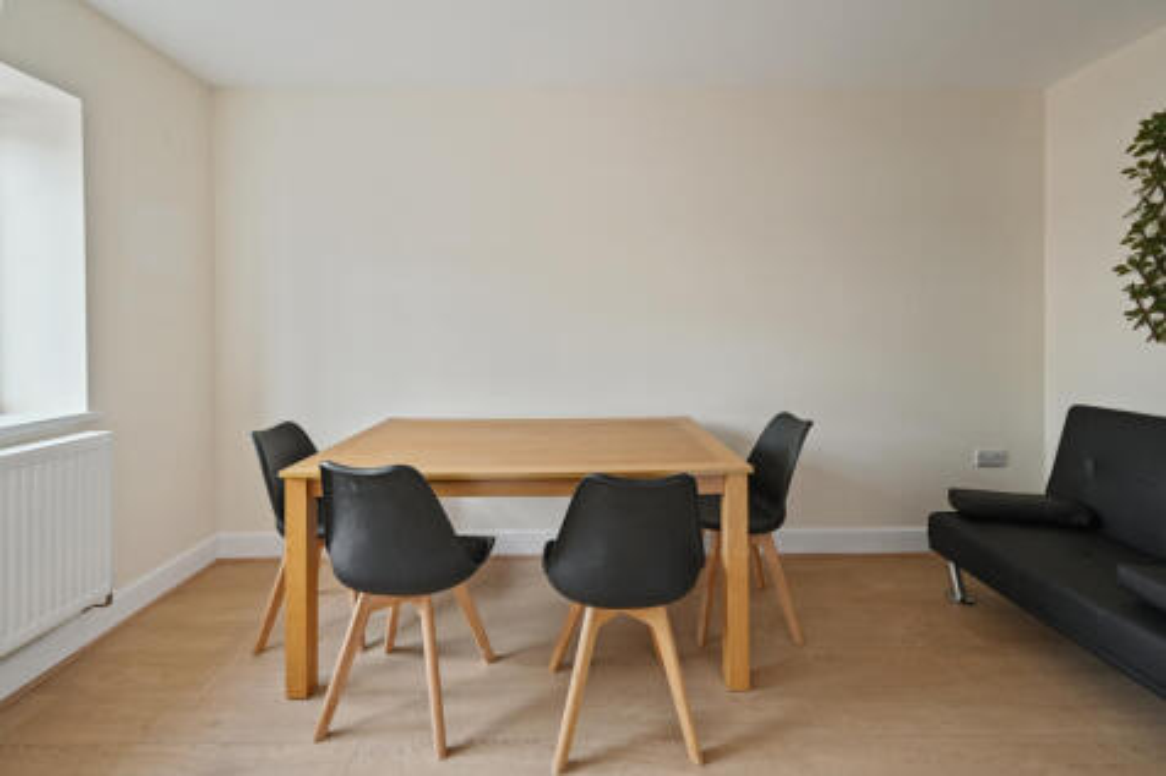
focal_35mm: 14
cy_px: 388
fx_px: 453
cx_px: 583
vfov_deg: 81.2
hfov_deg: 104.3
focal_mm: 14
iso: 900
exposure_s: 1/5
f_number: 7.1
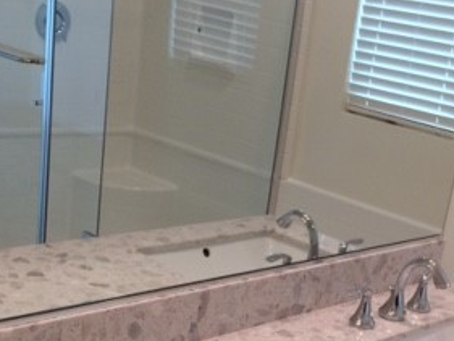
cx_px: 313
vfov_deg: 21.7
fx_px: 866
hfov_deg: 29.1
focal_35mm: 66
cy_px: 318
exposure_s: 1/40
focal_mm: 4.15
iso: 32
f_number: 2.2
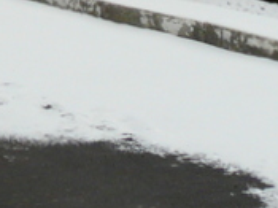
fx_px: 1605
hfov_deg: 9.1
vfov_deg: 6.9
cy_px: -357
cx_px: -337
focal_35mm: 200
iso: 100
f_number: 5.6
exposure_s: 1/320
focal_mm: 5.8
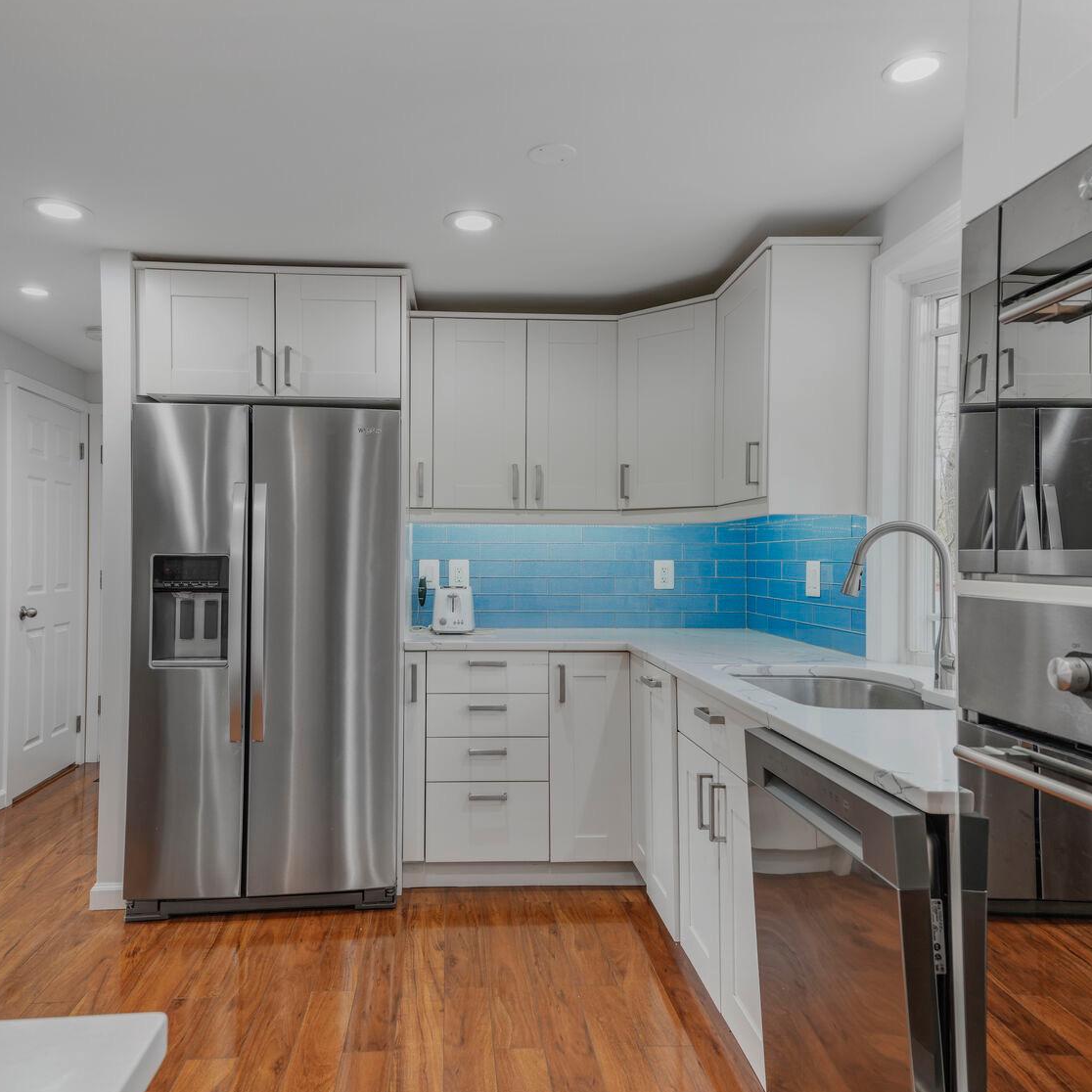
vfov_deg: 61.6
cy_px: 543
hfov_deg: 61.5
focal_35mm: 26
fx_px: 916
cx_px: 491
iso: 200
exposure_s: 1/2.5
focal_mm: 19.5
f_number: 8
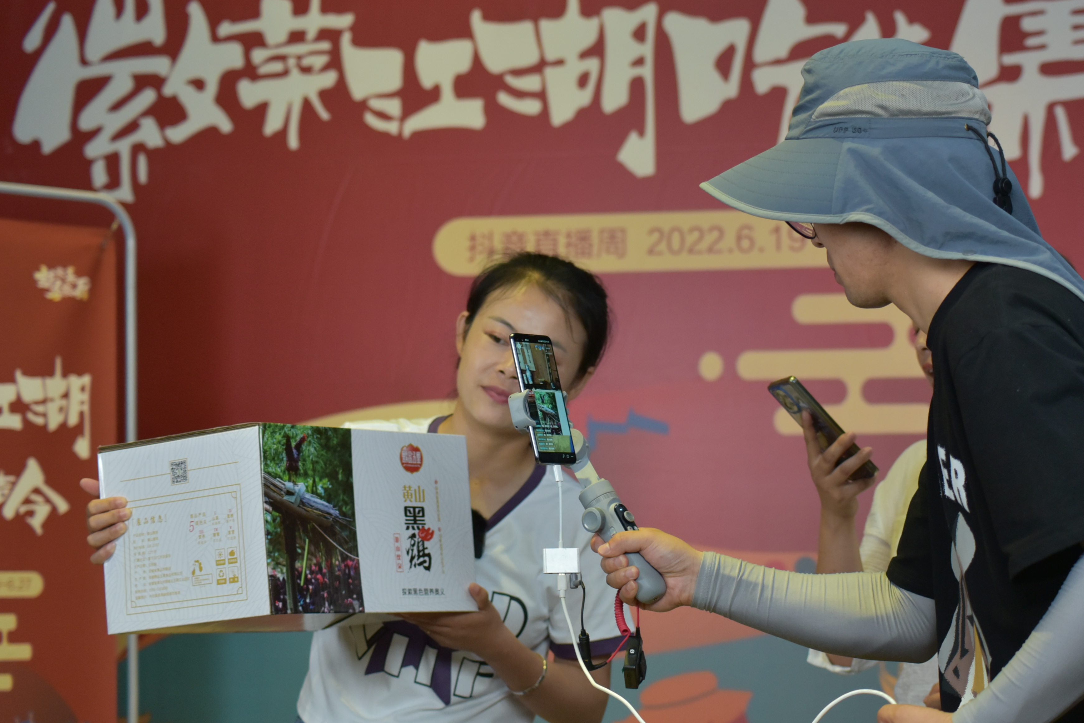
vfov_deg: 15.0
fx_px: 2740
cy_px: 384
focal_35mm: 91
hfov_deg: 22.3
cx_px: 704
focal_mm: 70
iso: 2000
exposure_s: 1/200
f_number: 4.5
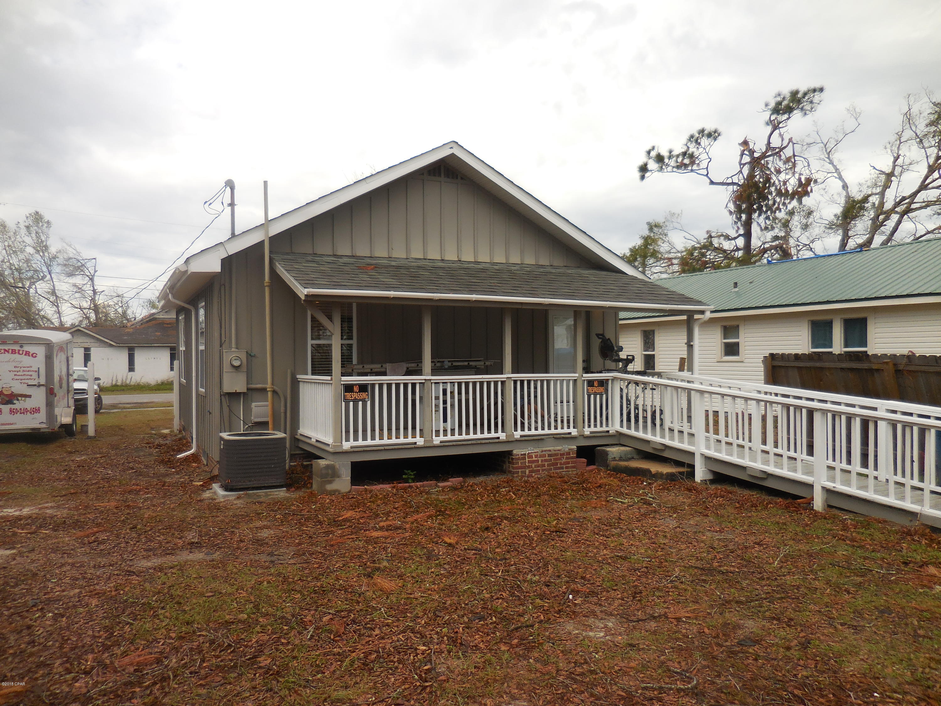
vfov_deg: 54.9
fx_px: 680
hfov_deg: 69.4
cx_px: 470
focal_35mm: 25
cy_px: 353
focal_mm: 4.5
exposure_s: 1/800
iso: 125
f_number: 3.3
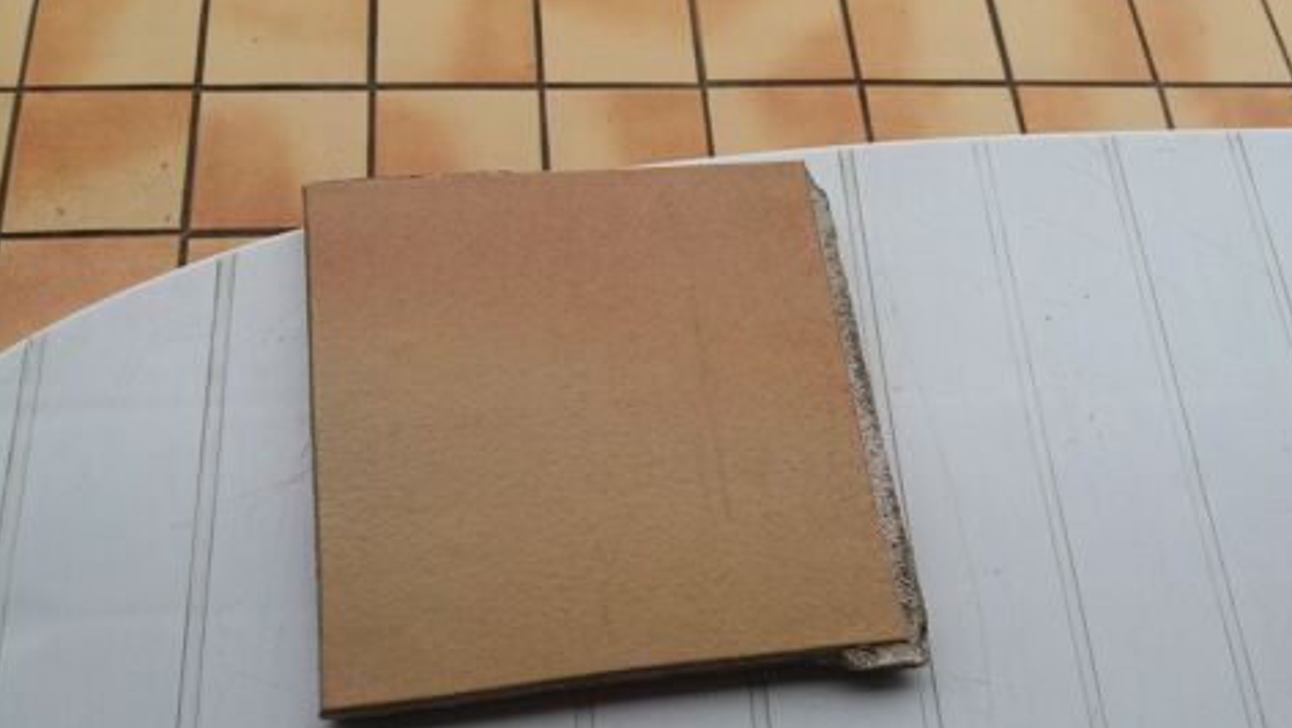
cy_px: 463
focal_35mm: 31
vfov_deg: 37.6
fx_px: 1063
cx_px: 651
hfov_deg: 62.6
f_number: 1.9
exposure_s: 1/362
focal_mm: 3.7
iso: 64
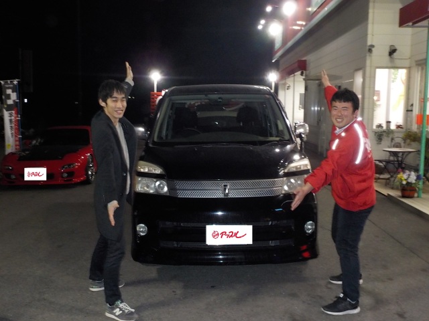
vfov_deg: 37.7
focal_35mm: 38
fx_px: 471
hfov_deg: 49.0
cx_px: 214
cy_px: 160
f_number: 3.7
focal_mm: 5.2
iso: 320
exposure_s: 1/30
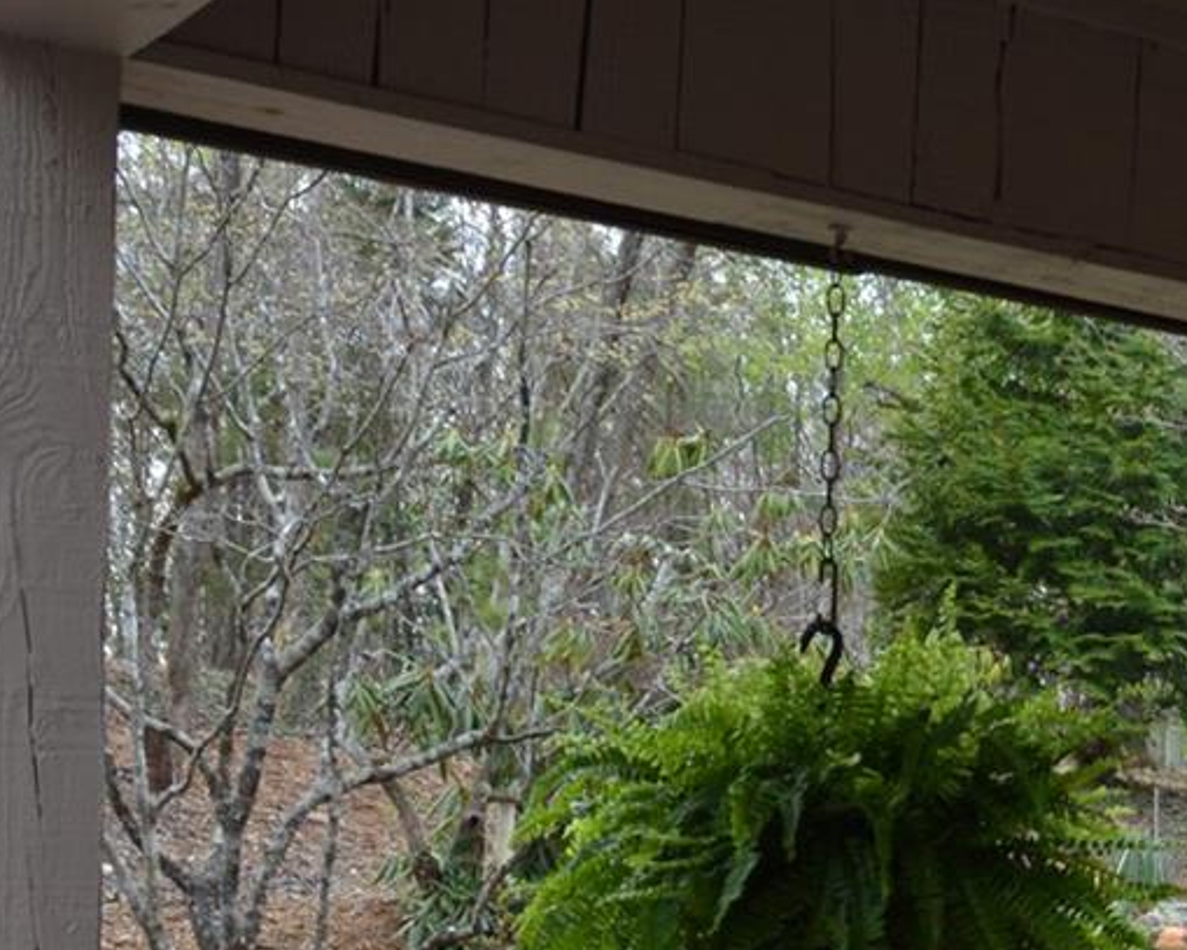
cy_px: 1276
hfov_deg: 16.8
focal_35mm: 102
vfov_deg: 14.4
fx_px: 3583
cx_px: 1852
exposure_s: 1/125
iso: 220
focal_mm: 18
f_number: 5.6
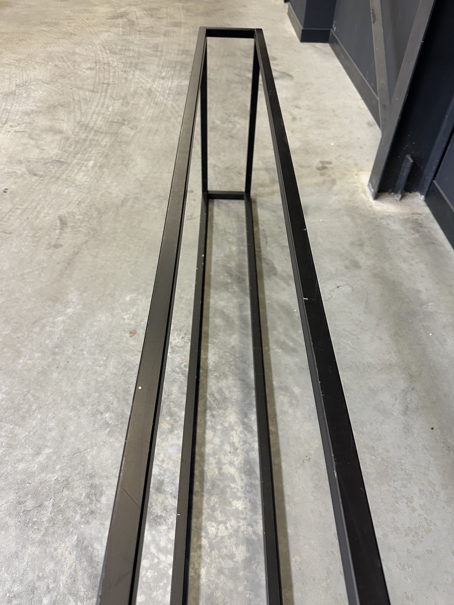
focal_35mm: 24
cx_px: 227
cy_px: 302
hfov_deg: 56.8
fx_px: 420
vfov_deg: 71.6
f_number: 1.78
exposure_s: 1/50
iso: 400
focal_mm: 6.86
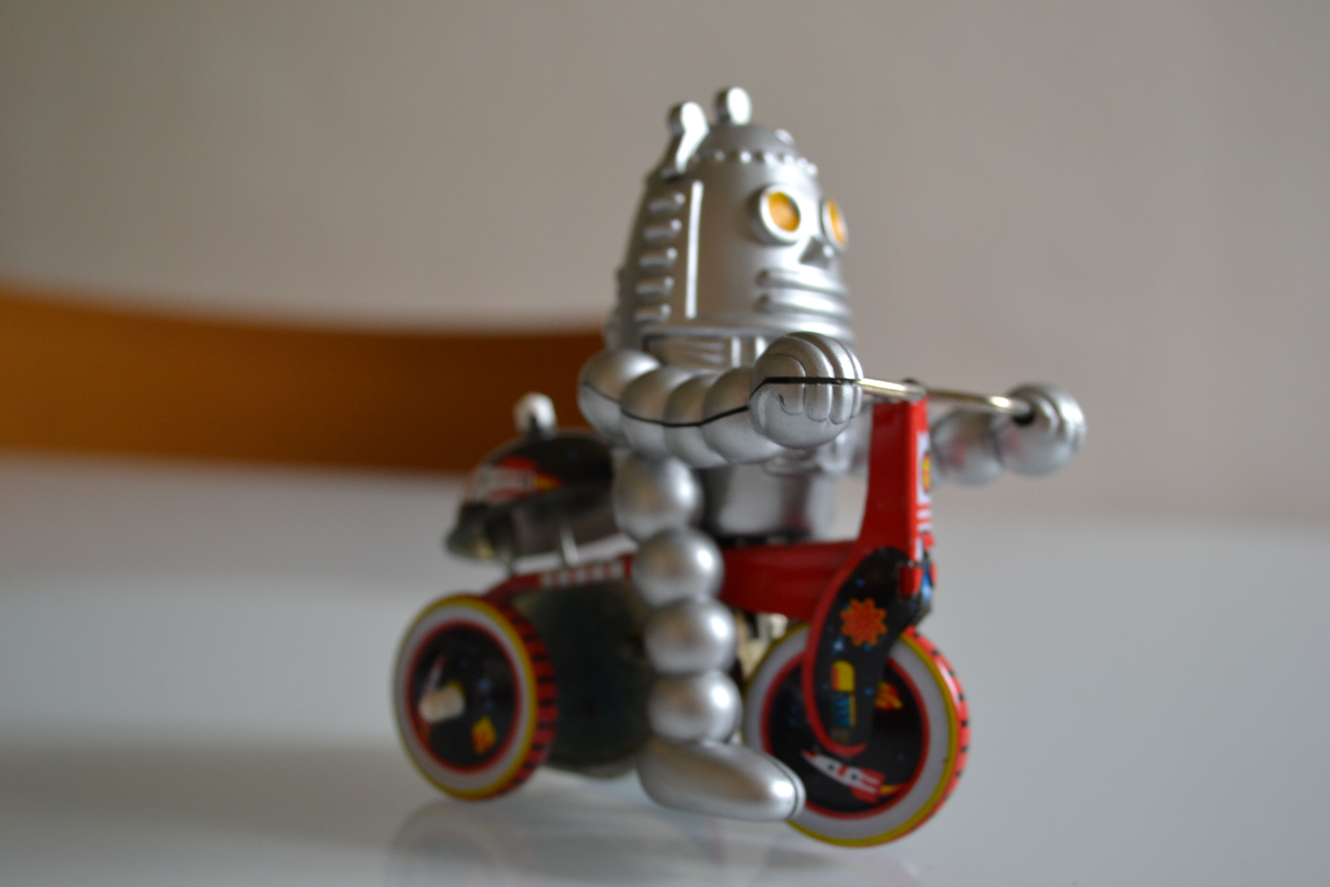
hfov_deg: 41.1
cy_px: 444
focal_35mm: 48
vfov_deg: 28.1
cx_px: 665
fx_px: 1773
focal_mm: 32
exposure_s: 1/25
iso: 400
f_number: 4.8
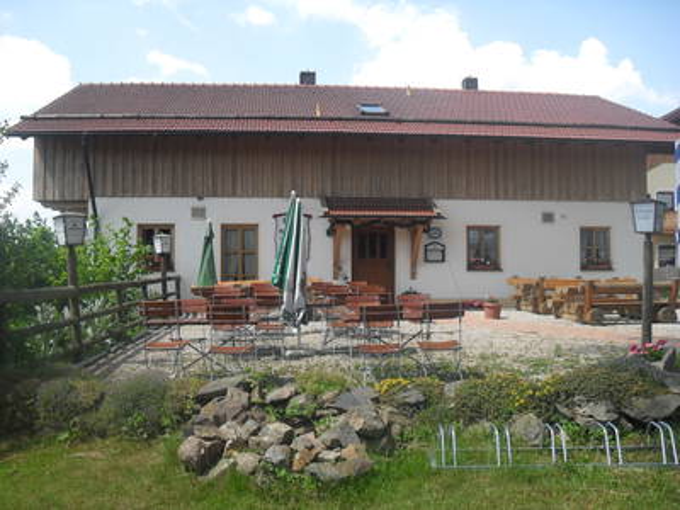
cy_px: 255
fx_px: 688
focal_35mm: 35
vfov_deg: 40.7
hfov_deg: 52.6
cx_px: 340
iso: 100
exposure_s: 1/60
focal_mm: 6.2
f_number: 8.9
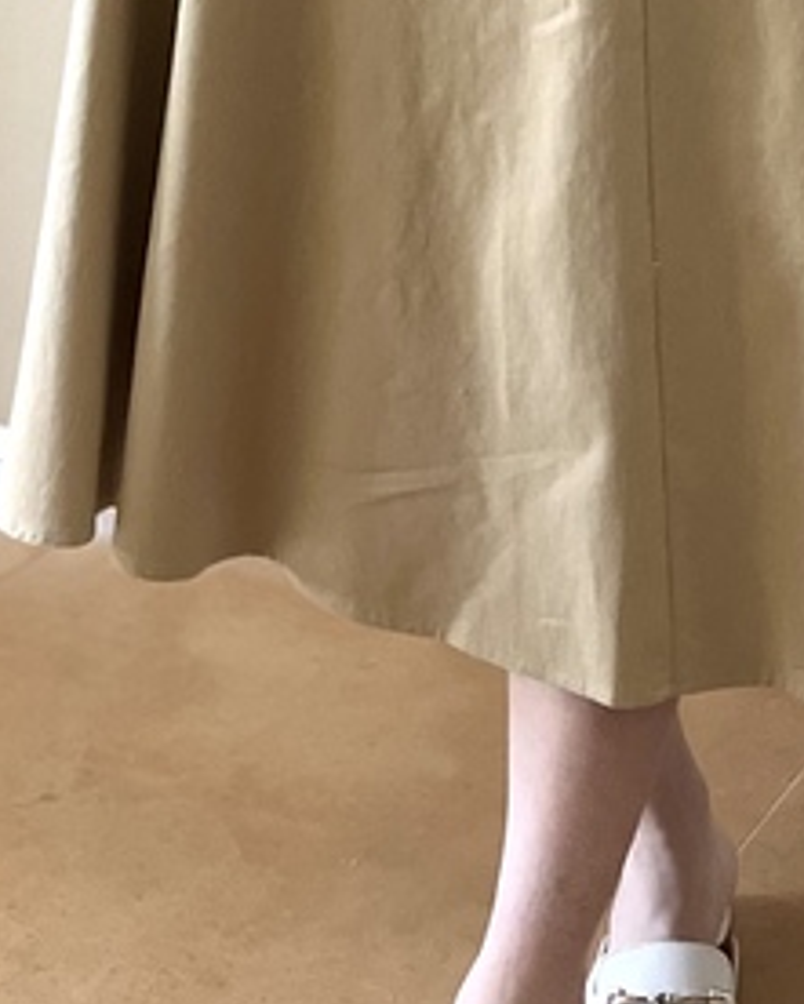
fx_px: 2735
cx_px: 589
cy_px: -211
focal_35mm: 92
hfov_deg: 16.6
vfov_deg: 19.5
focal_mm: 5.1
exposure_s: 1/55
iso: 500
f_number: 1.6
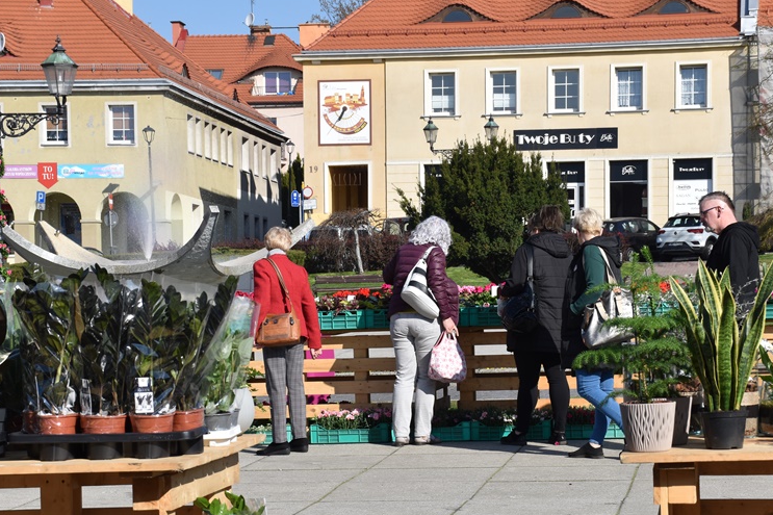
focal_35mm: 101
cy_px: 323
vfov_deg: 13.5
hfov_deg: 20.2
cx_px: 406
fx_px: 2168
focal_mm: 50
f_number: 10
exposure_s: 1/400
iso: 200
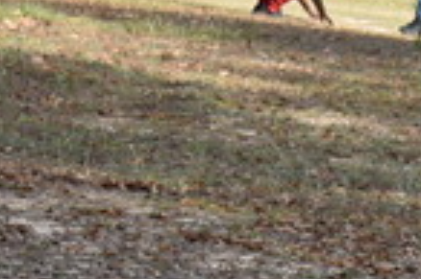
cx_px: 66
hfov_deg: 4.6
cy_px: 587
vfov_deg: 3.0
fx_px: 5289
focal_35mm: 453
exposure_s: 1/250
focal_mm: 55
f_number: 7.1
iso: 100
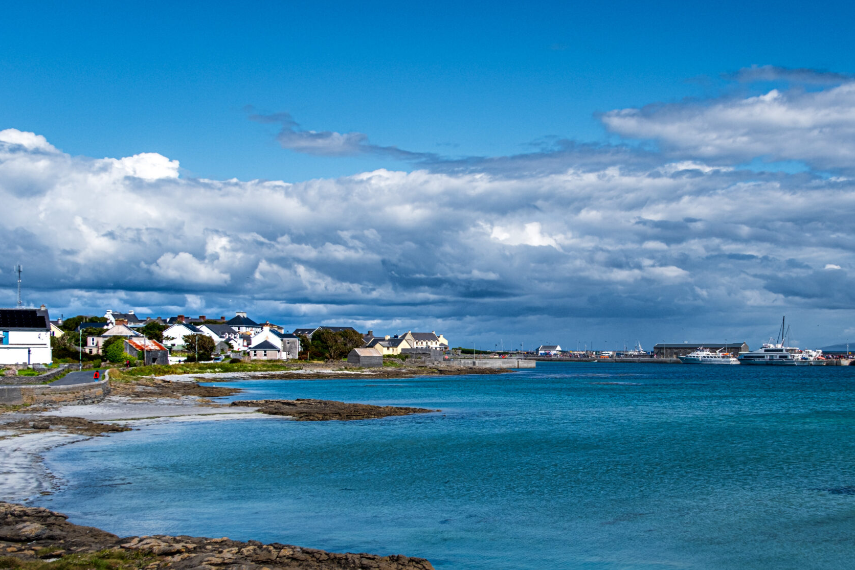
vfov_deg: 27.5
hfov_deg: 40.0
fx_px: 1164
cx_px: 543
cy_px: 338
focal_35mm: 49
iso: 125
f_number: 8
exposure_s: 1/680
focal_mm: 21.5
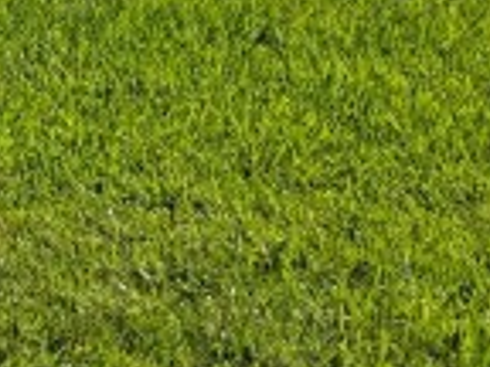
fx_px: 2307
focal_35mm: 163
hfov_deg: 11.2
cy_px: -262
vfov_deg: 8.8
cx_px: -439
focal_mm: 6.3
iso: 80
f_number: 1.7
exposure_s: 1/7333
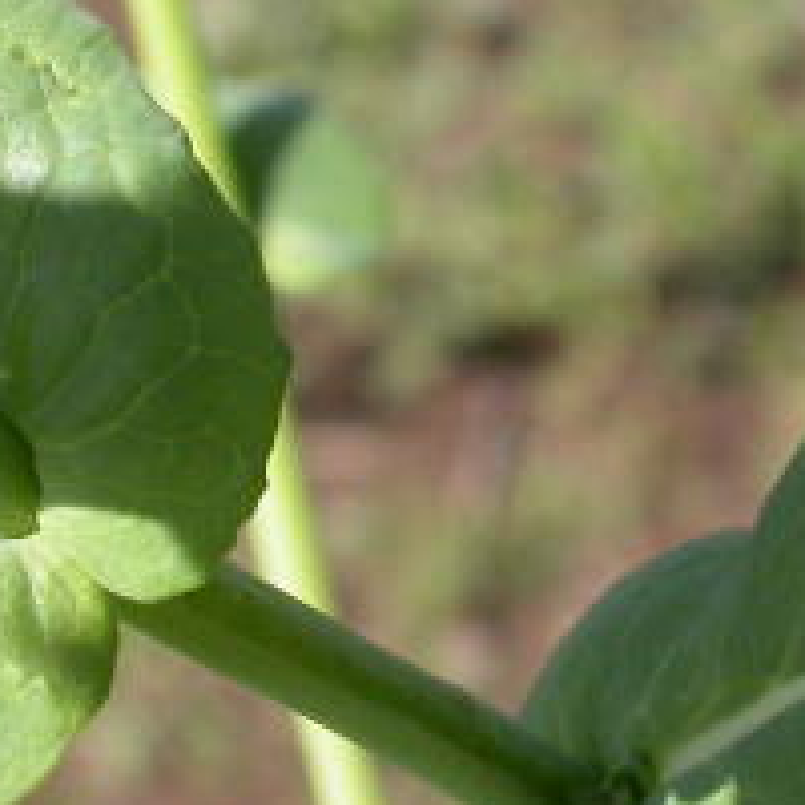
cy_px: 447
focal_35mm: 192
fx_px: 5052
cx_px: 394
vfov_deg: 9.1
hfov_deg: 9.1
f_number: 4.4
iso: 100
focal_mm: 12
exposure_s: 1/171
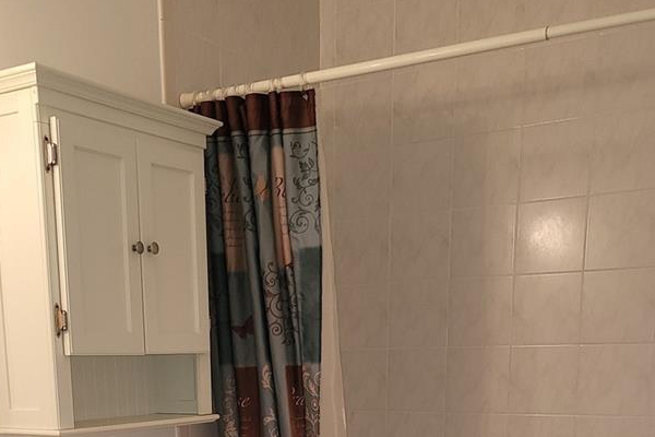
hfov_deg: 38.0
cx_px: 257
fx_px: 946
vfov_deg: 23.4
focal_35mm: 52
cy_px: 546
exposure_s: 1/60
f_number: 1.8
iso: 100
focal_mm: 7
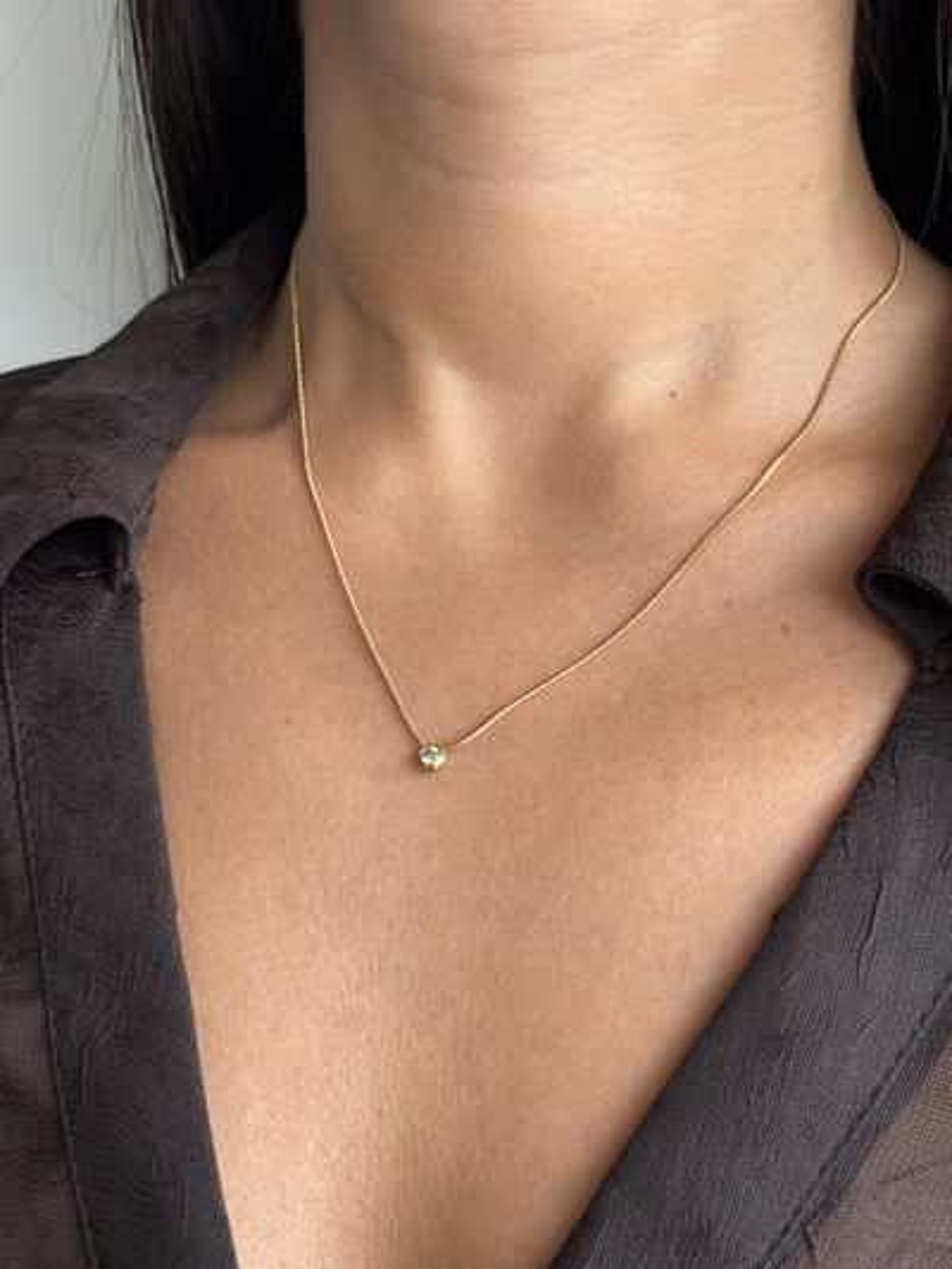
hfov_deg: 28.0
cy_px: 634
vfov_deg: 36.8
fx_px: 1906
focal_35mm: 52
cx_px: 476
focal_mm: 5.96
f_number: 1.6
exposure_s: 1/52
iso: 160
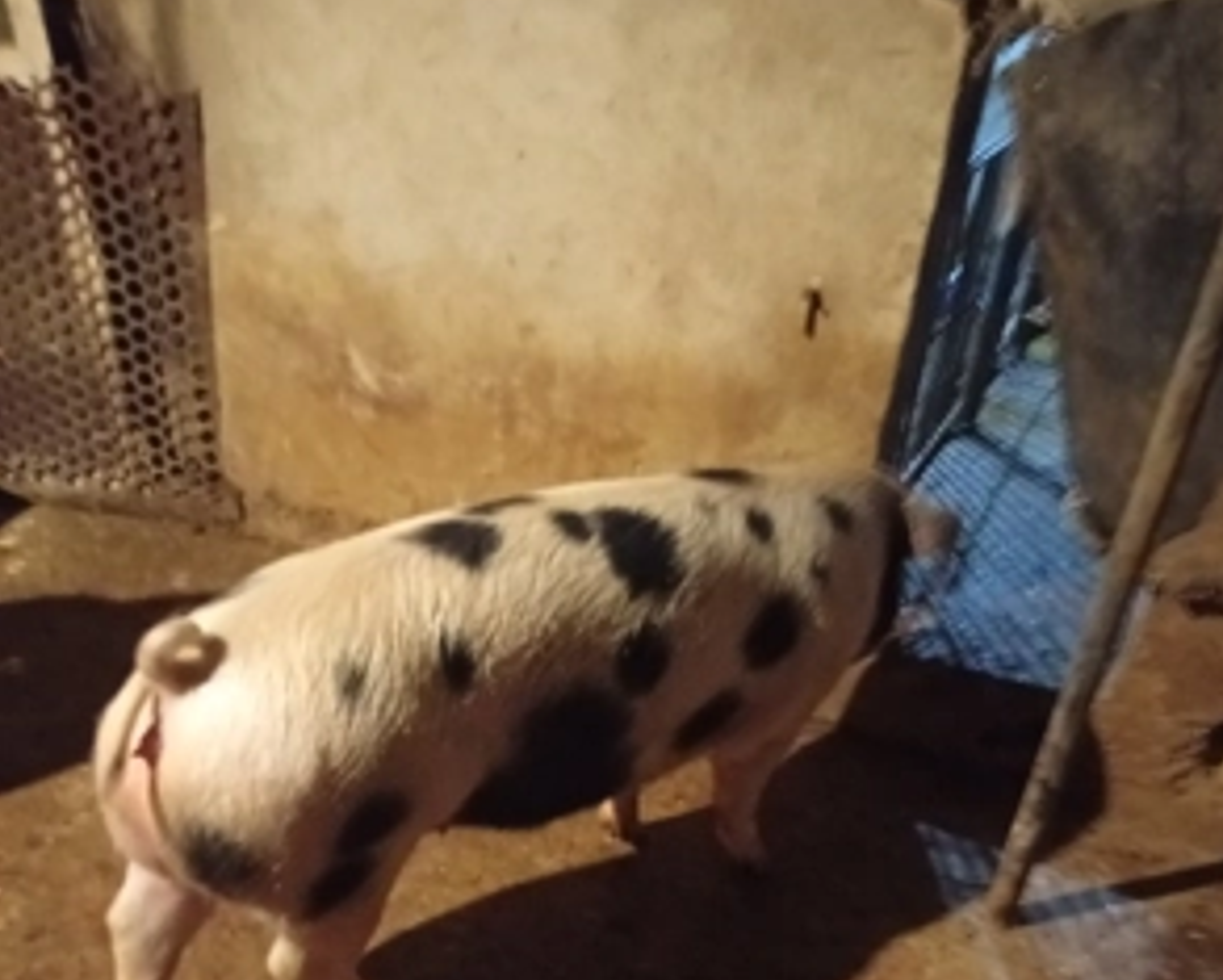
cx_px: 624
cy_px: 792
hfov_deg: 50.2
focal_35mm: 36
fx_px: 1304
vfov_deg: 39.5
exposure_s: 1/16.7
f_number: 1.8
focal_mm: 3.84
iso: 2851
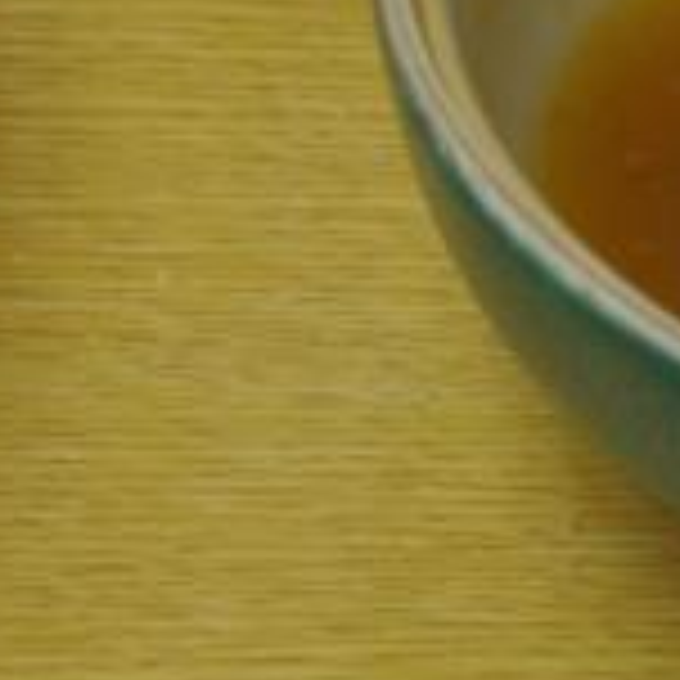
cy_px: 869
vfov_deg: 10.9
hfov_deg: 10.6
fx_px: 3489
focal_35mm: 157
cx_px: 1103
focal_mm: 21
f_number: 4.5
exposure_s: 1/50
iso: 640
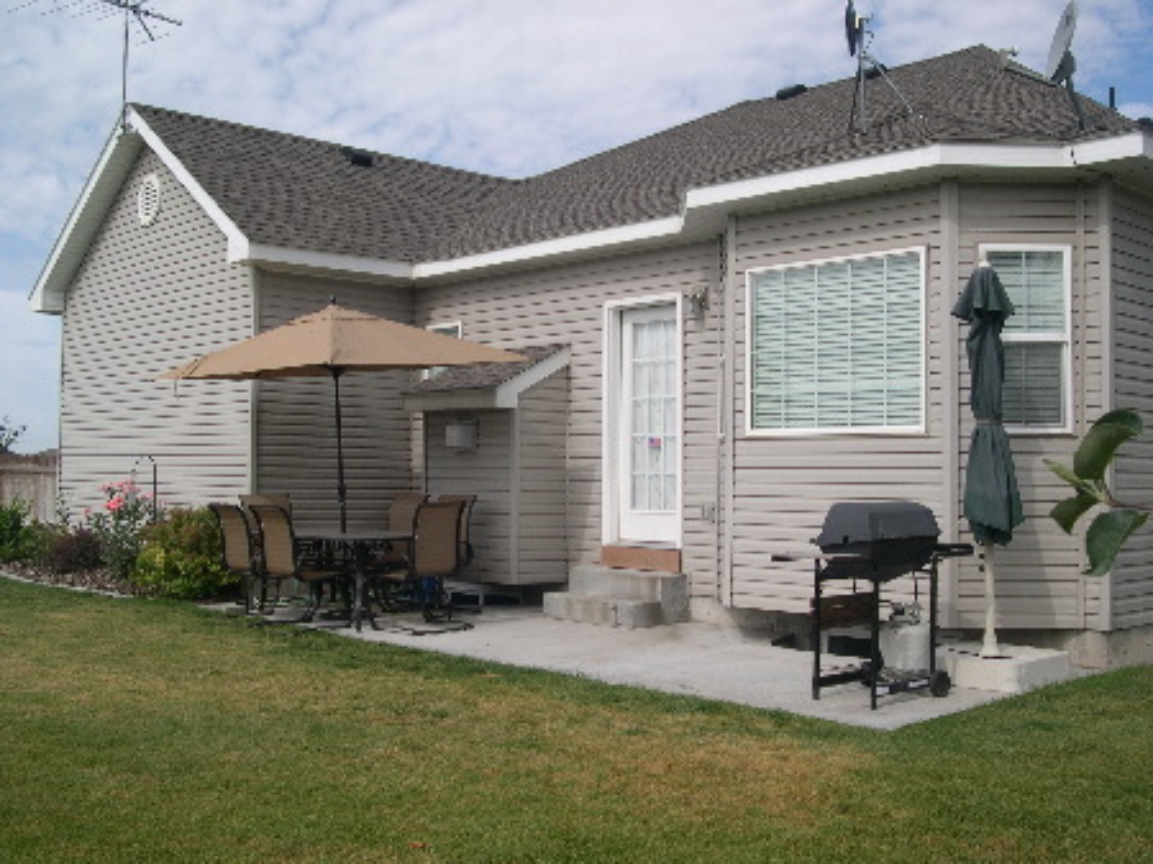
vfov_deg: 37.7
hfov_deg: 49.0
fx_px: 1265
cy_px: 432
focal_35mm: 38
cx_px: 576
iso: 100
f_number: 7.6
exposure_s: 1/173
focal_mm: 8
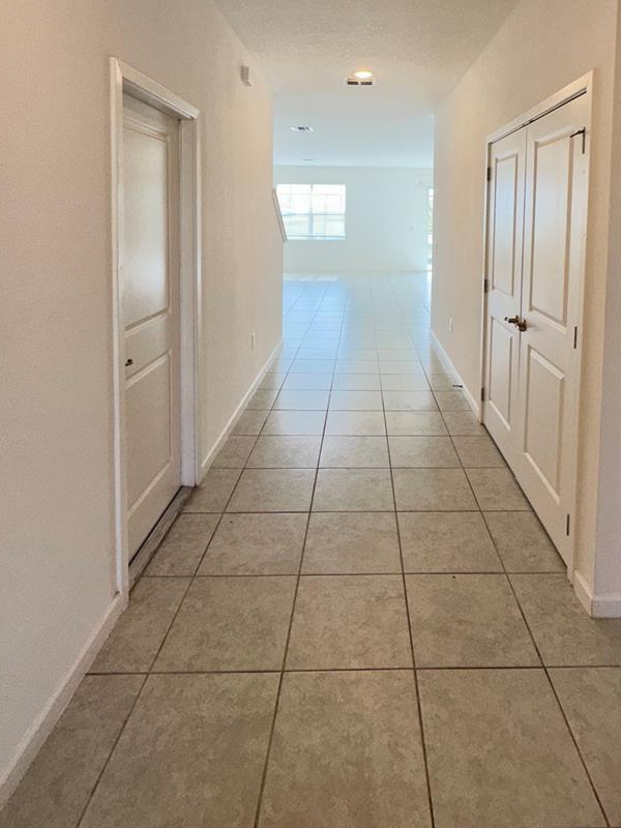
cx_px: 375
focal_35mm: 21
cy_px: 241
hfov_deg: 62.8
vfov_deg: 75.1
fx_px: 502
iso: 125
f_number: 2.2
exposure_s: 1/120
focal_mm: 2.22
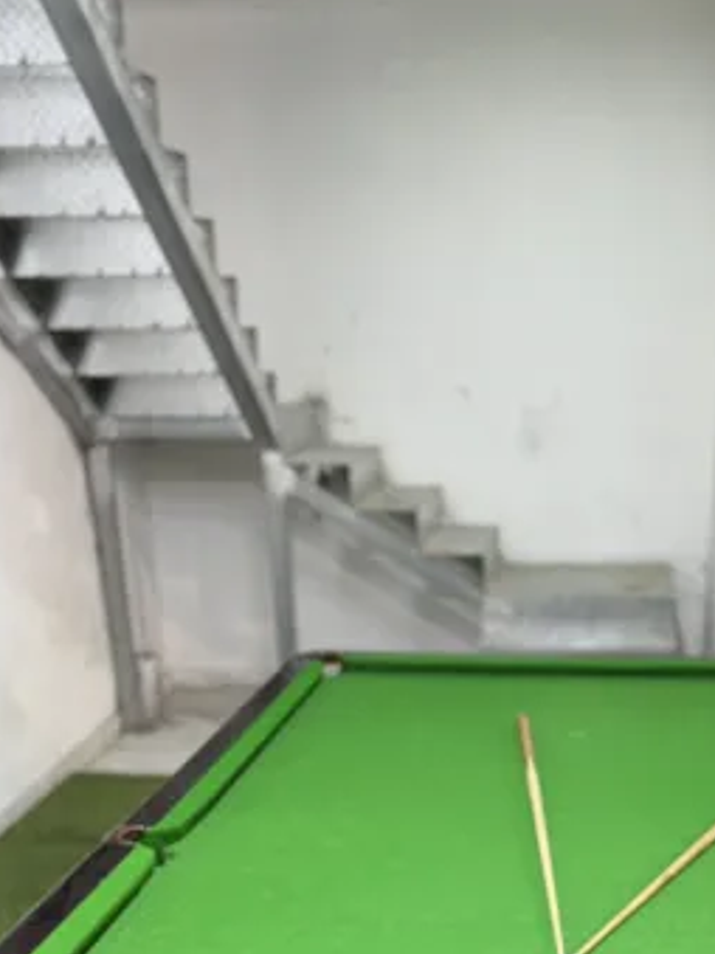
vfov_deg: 34.7
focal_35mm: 51
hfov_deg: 28.2
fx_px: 1405
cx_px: 529
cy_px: 909
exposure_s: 1/44
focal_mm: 6.76
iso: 320
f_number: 1.78
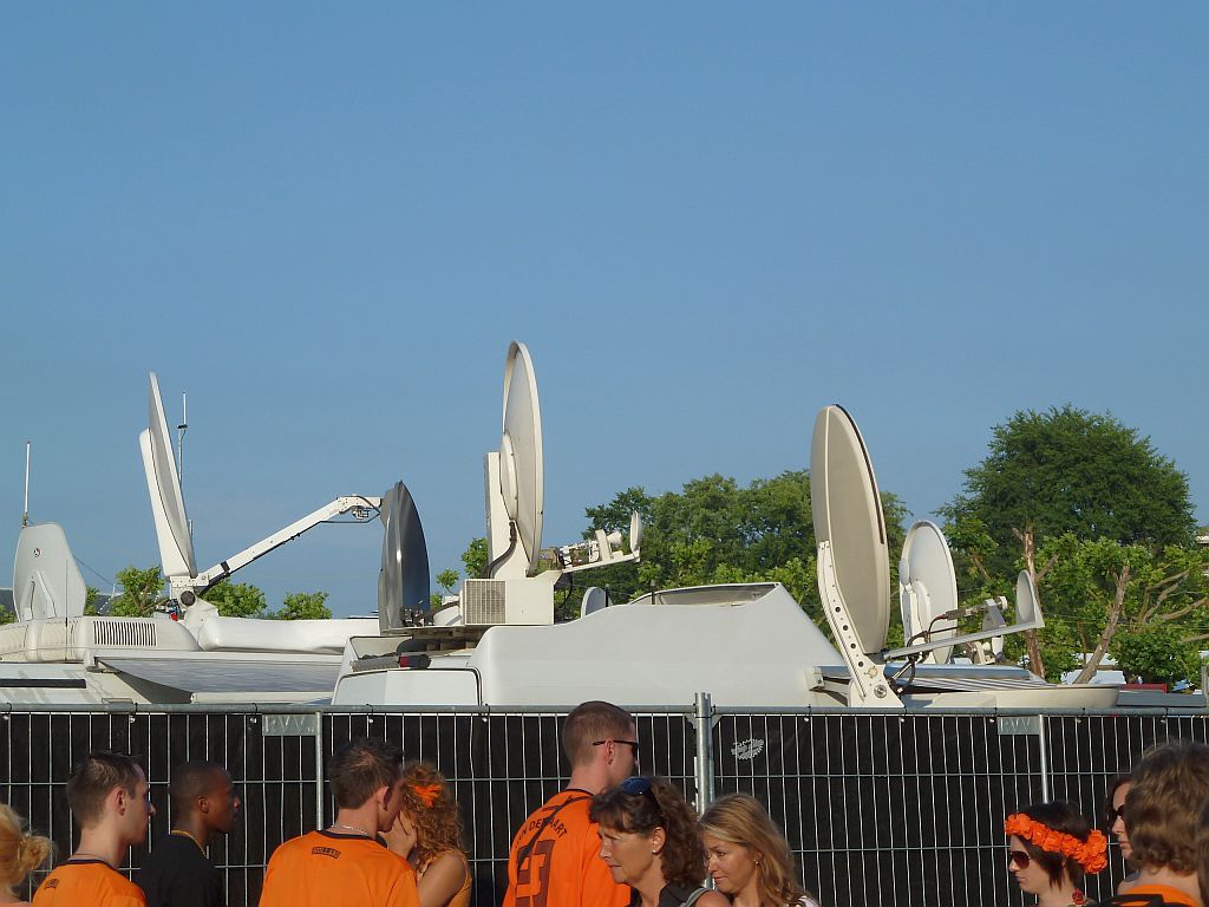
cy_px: 454
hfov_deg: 20.4
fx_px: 3353
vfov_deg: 15.4
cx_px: 604
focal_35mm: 96
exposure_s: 1/500
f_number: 5
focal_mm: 15.8
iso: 80
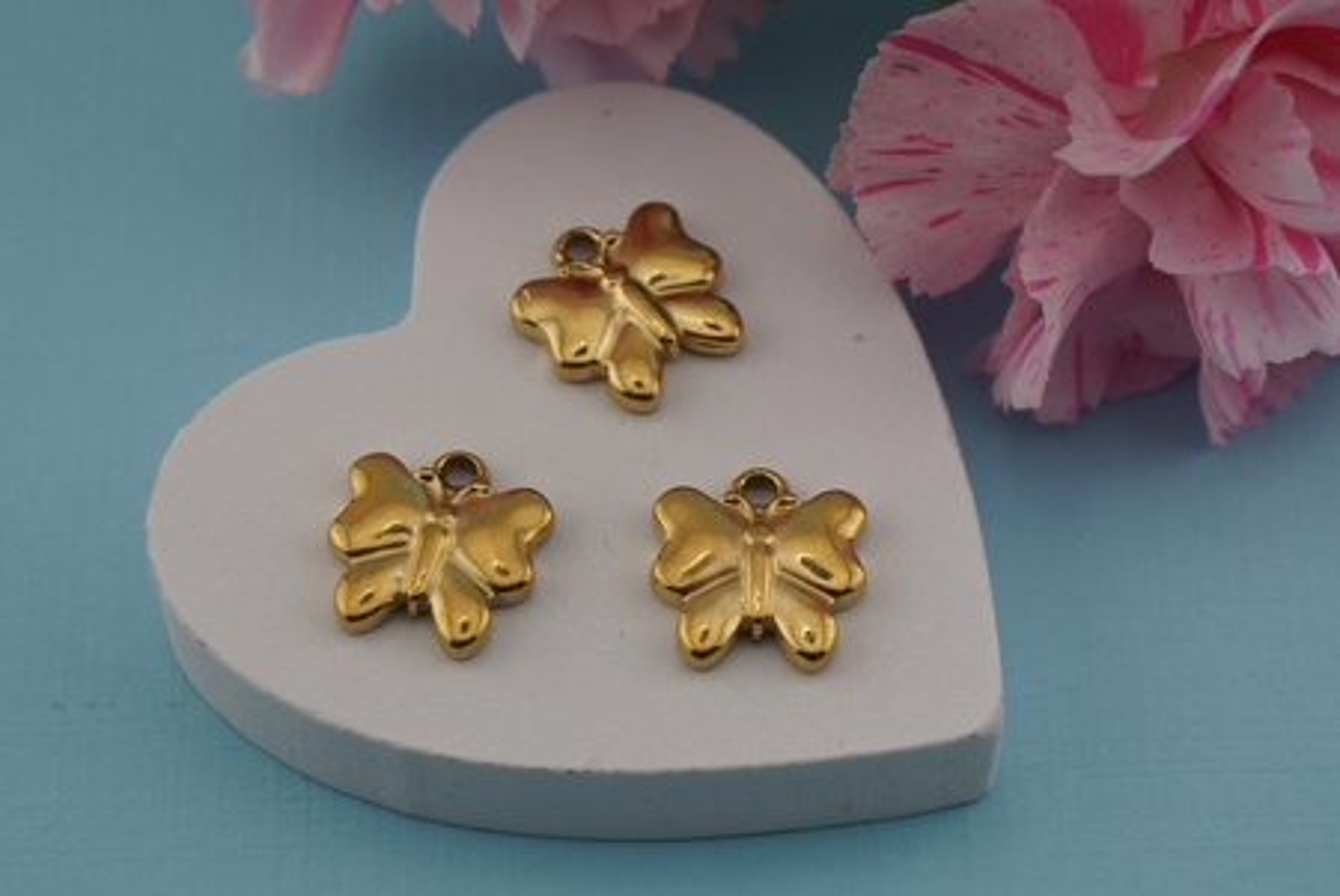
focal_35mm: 64
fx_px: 2403
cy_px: 448
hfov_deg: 31.2
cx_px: 670
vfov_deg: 21.1
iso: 100
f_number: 8
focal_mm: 43
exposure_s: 1/100
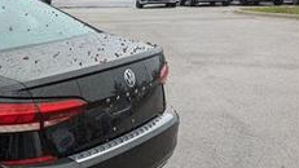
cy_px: 133
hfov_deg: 32.7
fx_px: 452
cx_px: -19
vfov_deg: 20.9
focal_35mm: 57
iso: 33
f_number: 1.85
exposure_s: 1/323
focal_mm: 6.81
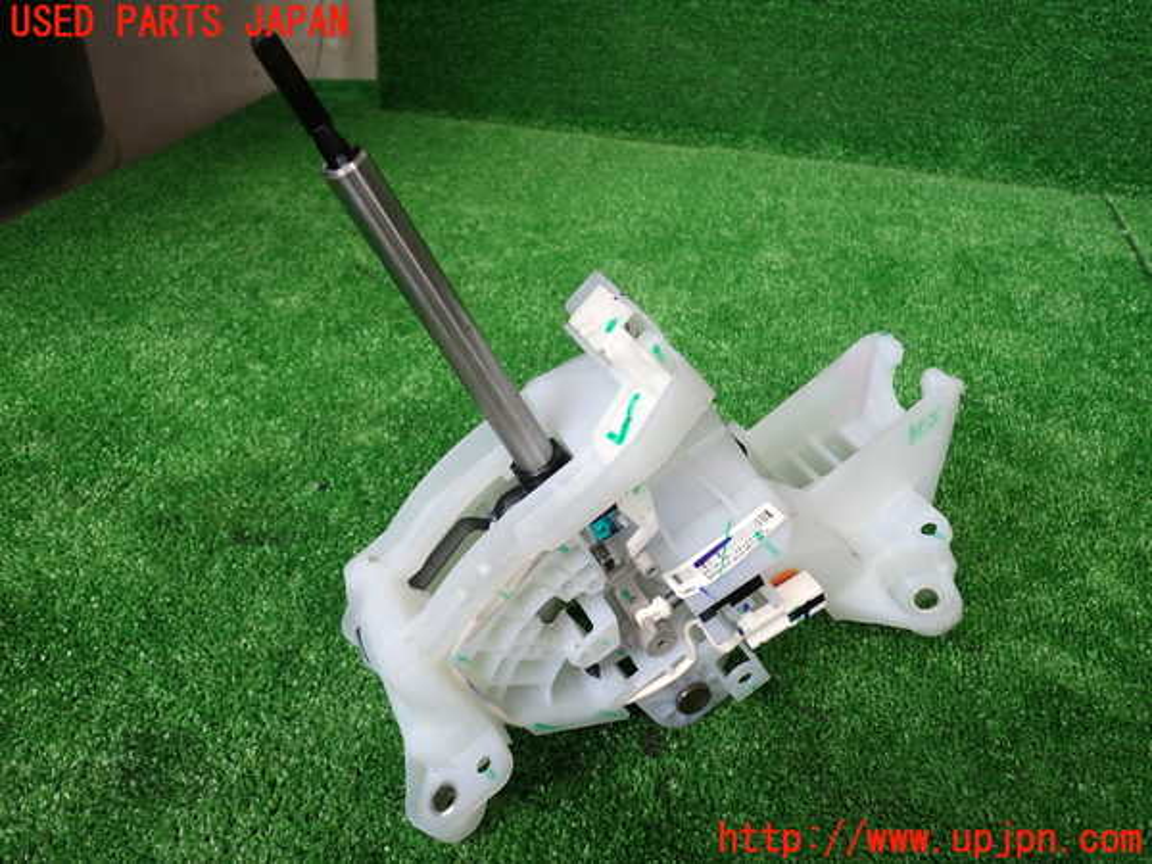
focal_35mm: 30
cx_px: 576
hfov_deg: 60.0
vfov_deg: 46.8
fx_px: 998
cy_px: 432
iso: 200
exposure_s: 1/125
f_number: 2.3
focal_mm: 5.4
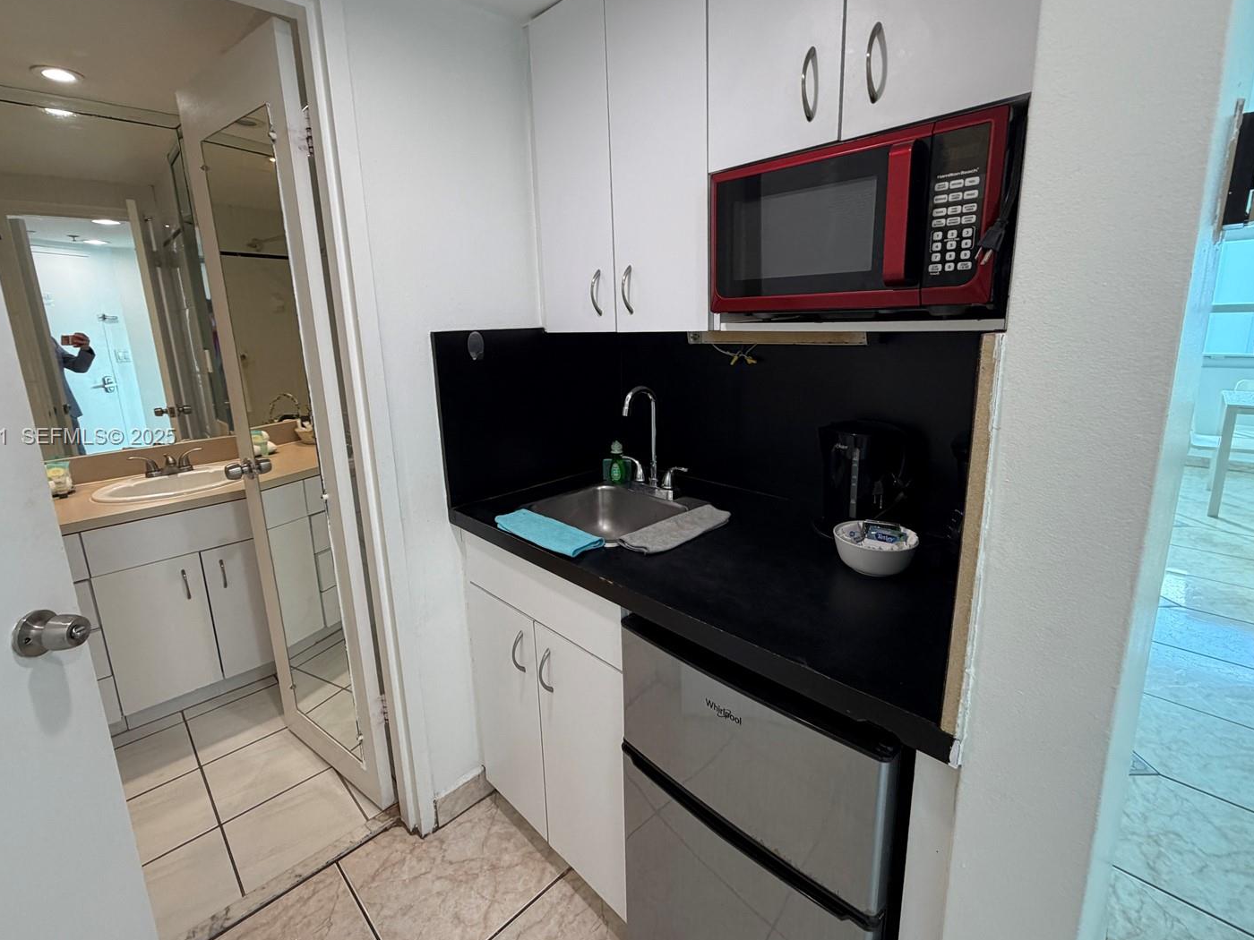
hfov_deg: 94.5
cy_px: 438
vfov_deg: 78.0
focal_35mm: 16
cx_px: 614
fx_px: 580
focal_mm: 2.22
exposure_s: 1/120
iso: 160
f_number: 2.2
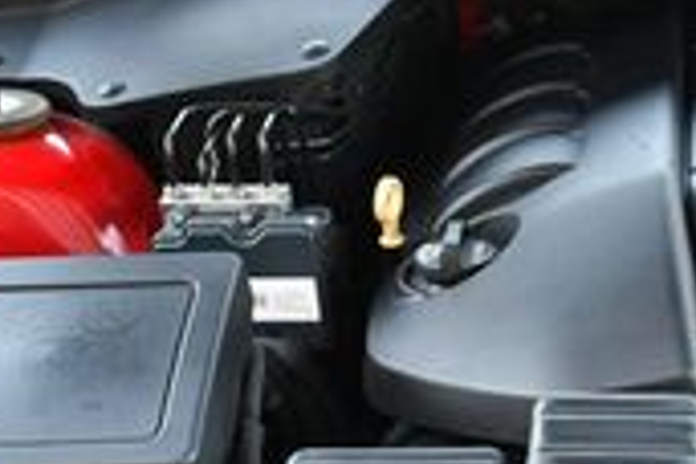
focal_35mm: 135
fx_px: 2610
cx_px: 851
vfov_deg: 10.1
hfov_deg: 14.7
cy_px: 407
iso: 720
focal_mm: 18
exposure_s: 1/250
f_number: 3.5
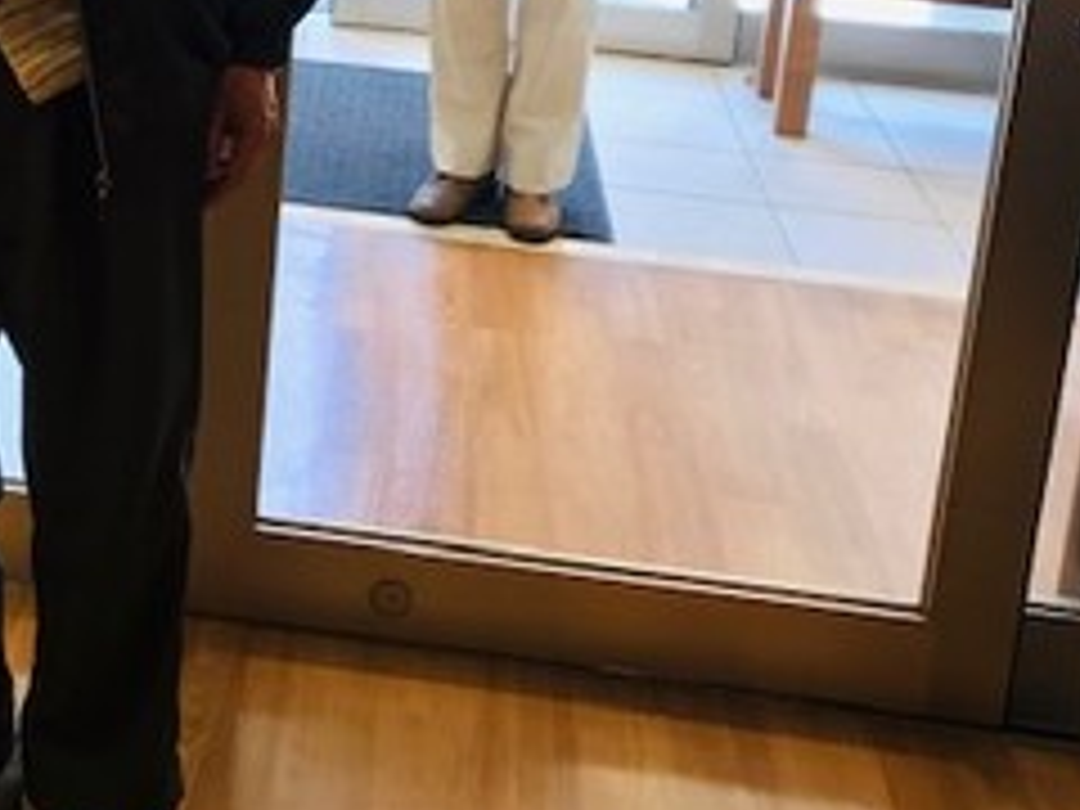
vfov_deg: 21.7
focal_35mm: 64
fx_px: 1997
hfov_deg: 29.2
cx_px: 128
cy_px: -76
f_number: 1.8
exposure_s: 1/60
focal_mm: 3.99
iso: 20
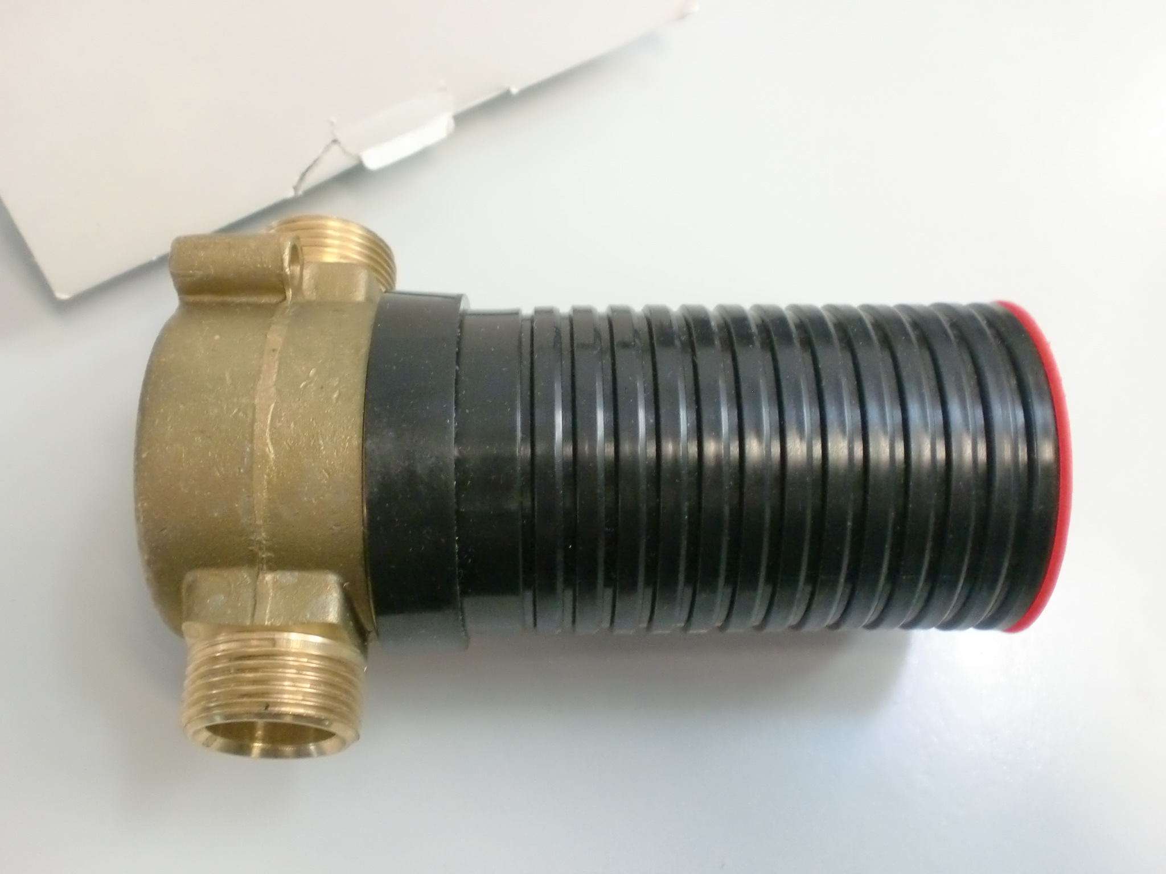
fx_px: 1179
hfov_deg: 52.6
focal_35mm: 35
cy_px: 437
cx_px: 583
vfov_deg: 40.7
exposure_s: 1/60
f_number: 3.1
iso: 400
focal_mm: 6.3
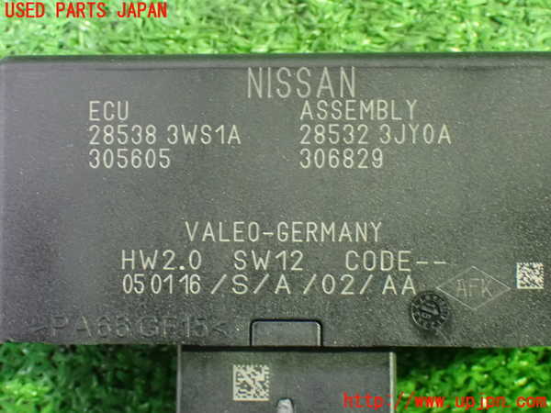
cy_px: 206
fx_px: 1305
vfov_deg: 18.0
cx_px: 276
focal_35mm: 82
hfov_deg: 23.8
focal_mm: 14.62
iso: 1600
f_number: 4.3
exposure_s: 1/10
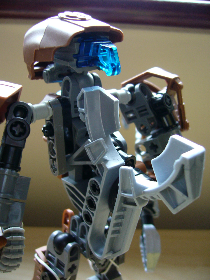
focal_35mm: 35
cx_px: 105
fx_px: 283
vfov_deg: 52.6
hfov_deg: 40.7
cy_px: 140
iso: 100
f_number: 2.8
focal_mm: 5.8
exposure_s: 1/15
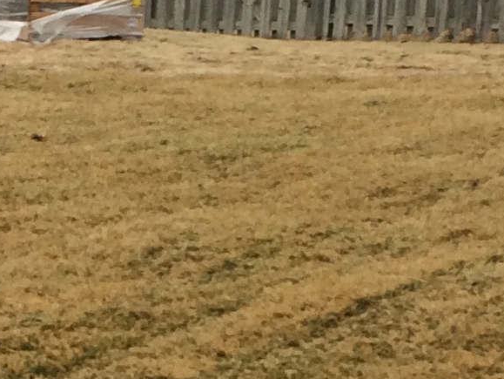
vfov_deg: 8.7
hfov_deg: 11.6
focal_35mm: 169
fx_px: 2462
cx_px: 44
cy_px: 435
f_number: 2.2
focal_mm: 4.12
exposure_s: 1/246
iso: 32
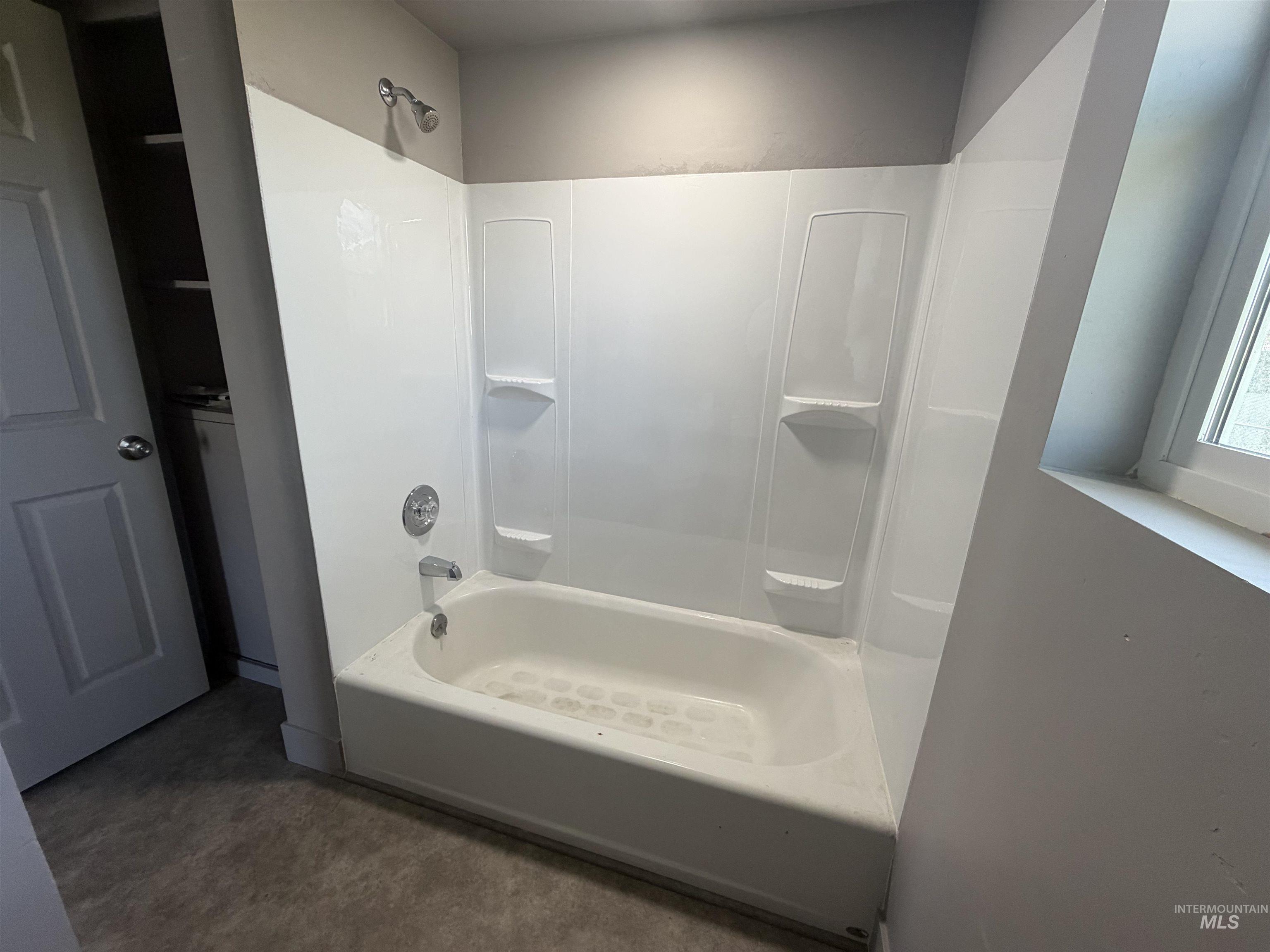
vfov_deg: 85.7
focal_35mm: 14
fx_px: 514
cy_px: 476
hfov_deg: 102.1
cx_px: 635
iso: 160
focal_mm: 2.22
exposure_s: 1/120
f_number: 2.2
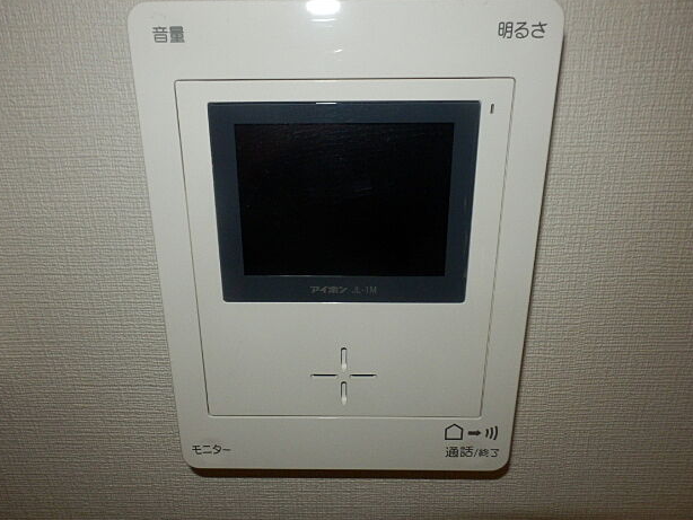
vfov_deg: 54.9
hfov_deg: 69.3
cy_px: 250
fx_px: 501
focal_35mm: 25
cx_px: 334
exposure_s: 1/30
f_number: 7.9
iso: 400
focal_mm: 4.2
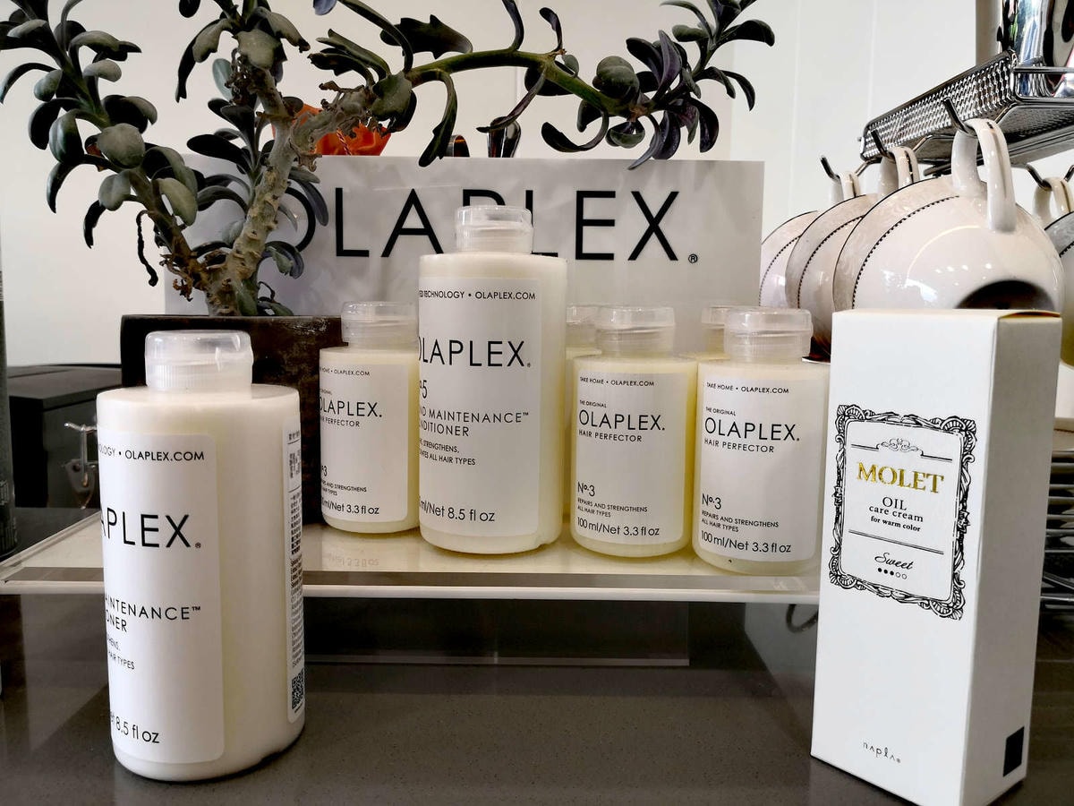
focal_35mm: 27
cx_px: 537
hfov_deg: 65.3
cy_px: 403
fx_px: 838
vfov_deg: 51.4
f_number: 1.6
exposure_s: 1/60
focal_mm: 3.95
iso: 50
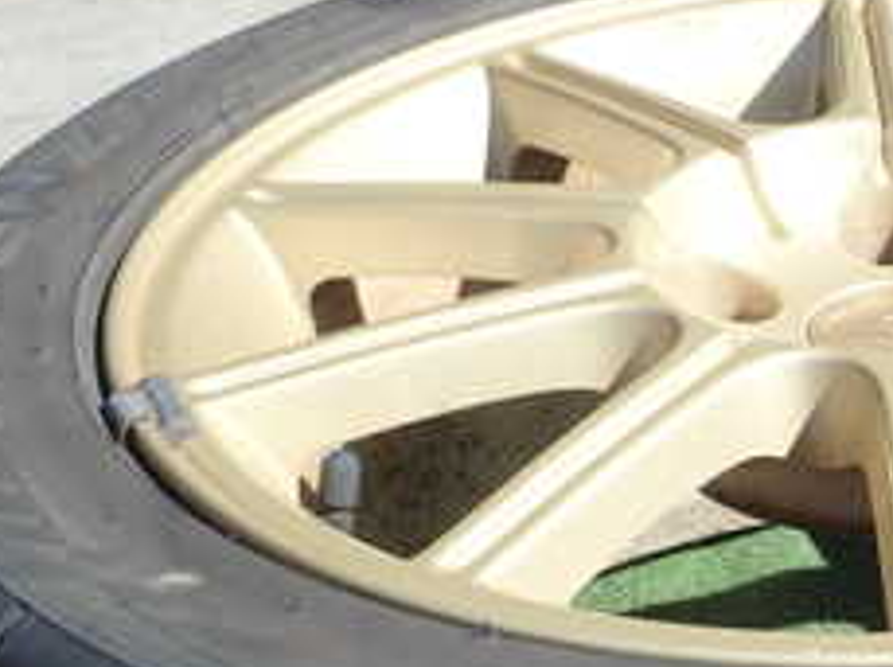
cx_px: 893
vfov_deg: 13.8
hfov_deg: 18.3
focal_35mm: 105
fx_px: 2704
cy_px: 726
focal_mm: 7.34
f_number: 4
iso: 100
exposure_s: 1/400
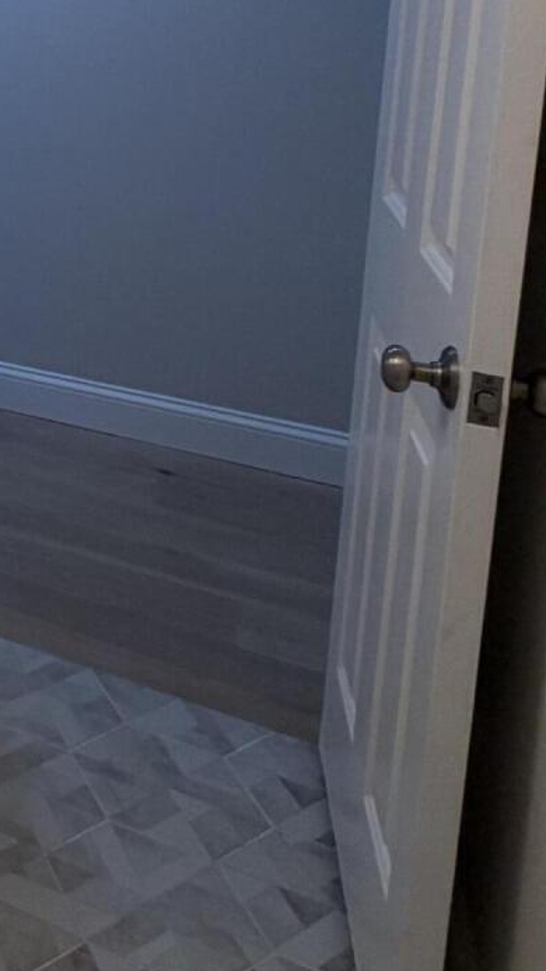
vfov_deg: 42.0
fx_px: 1132
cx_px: -500
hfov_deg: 18.9
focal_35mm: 44
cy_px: 70
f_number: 2.2
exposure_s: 1/120
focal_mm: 2.22
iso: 80
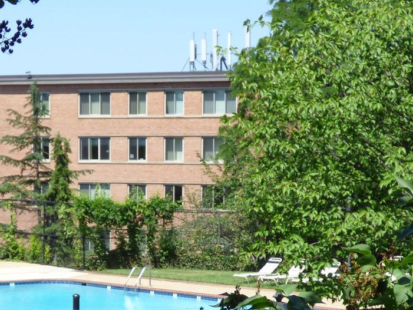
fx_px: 1325
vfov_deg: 13.1
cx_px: 180
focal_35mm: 111
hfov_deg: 17.7
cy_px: 326
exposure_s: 1/800
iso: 100
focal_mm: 6.8
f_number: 3.5
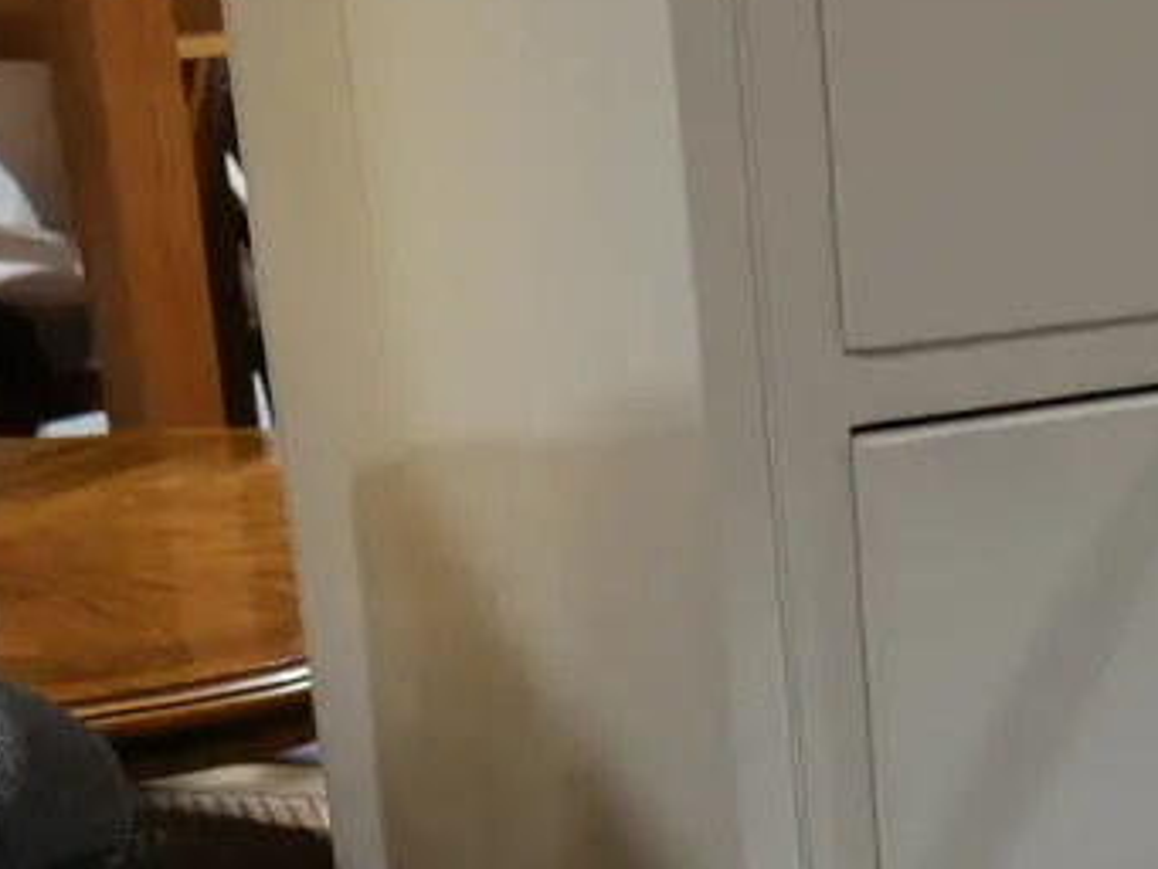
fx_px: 2811
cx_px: 1443
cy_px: 711
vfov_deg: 17.4
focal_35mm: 84
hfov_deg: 21.4
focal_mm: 14
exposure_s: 1/60
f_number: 3.5
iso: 400
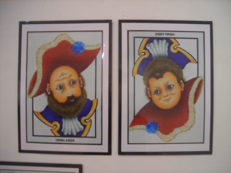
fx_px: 254
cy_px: 86
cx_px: 116
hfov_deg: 49.0
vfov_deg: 37.7
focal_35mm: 38
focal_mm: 6.3
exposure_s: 1/4
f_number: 3.2
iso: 53
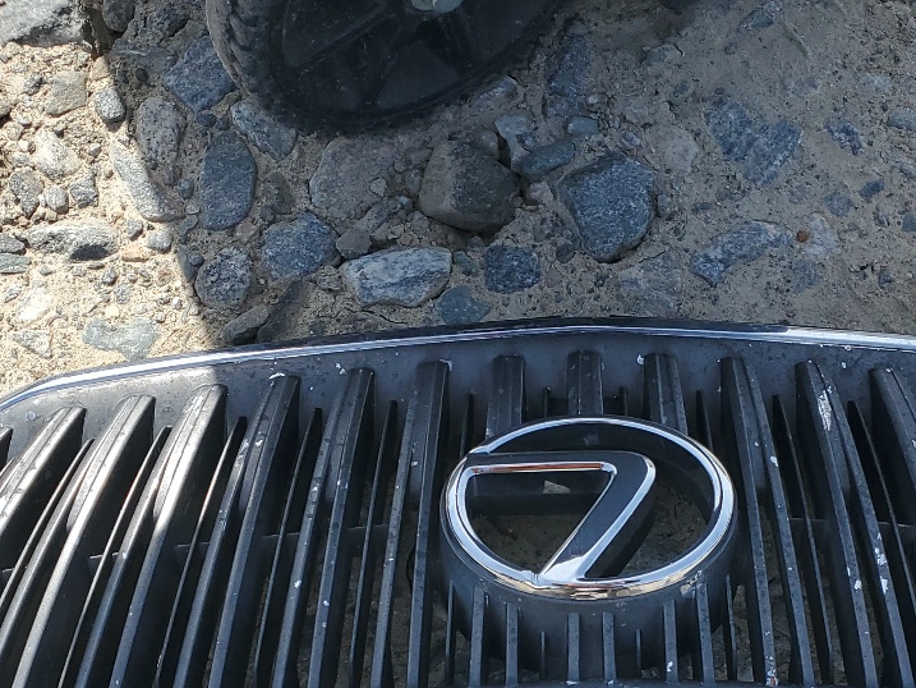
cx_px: 538
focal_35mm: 58
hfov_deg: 33.1
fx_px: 1535
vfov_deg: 24.3
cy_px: 660
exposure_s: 1/2000
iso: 50
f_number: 1.5
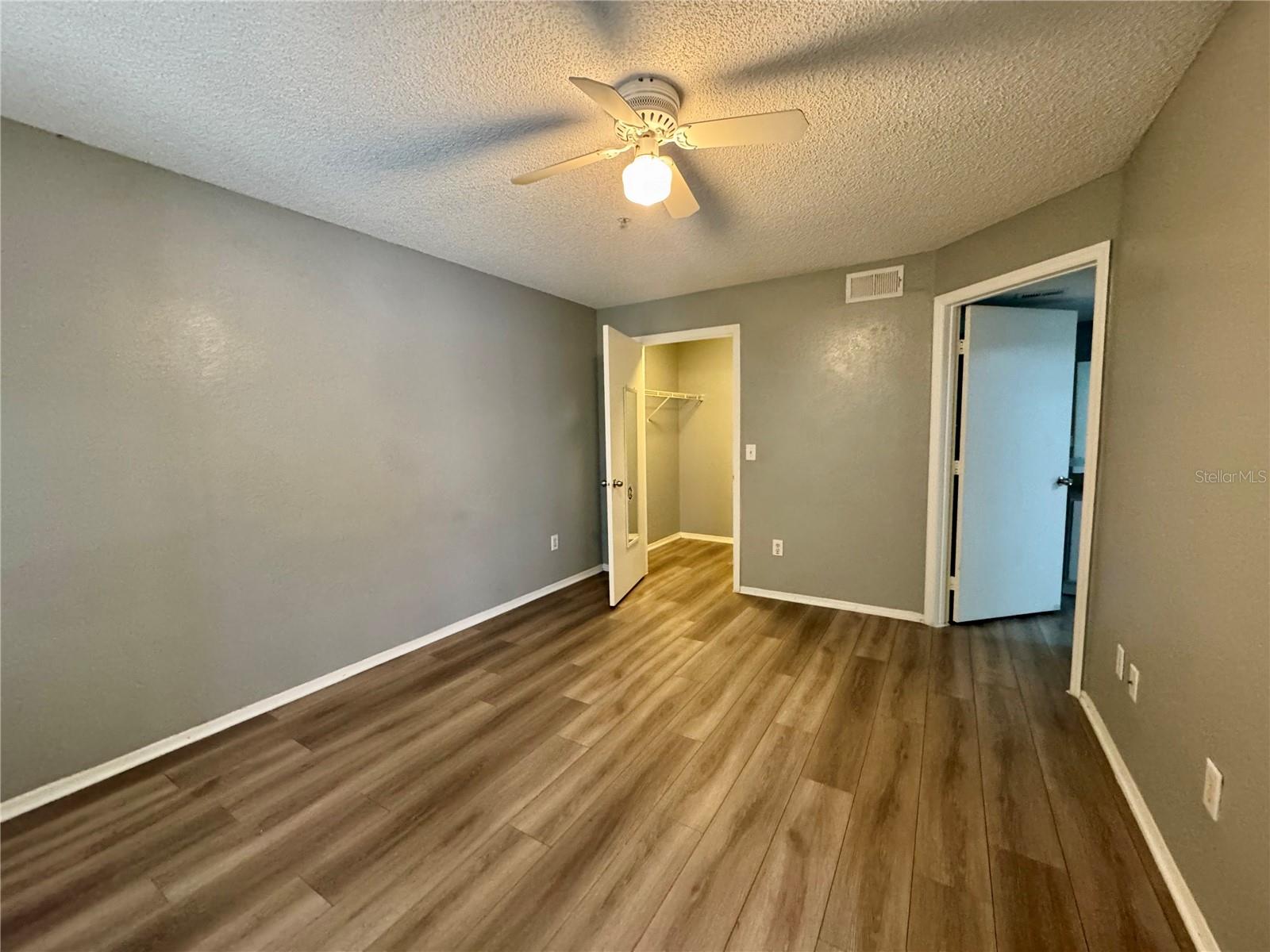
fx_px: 514
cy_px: 476
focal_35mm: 14
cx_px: 635
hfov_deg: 102.1
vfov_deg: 85.7
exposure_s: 1/60
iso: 800
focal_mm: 2.22
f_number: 2.2
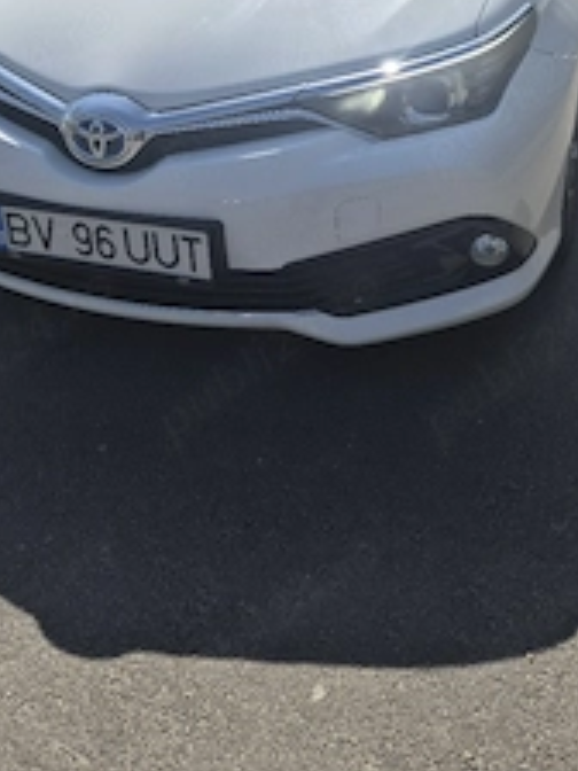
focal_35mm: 41
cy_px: 127
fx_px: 913
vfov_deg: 43.1
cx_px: 337
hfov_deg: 35.1
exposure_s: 1/3333
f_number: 1.8
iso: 25
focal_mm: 5.4
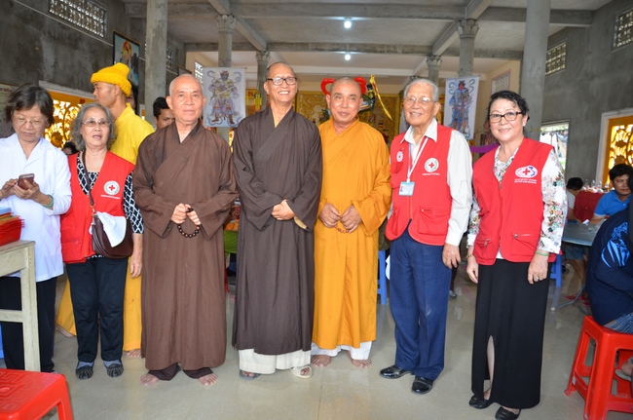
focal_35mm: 27
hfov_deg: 67.5
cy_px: 210
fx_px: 474
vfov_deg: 47.8
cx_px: 316
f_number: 4.5
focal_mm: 18
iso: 640
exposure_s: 1/60
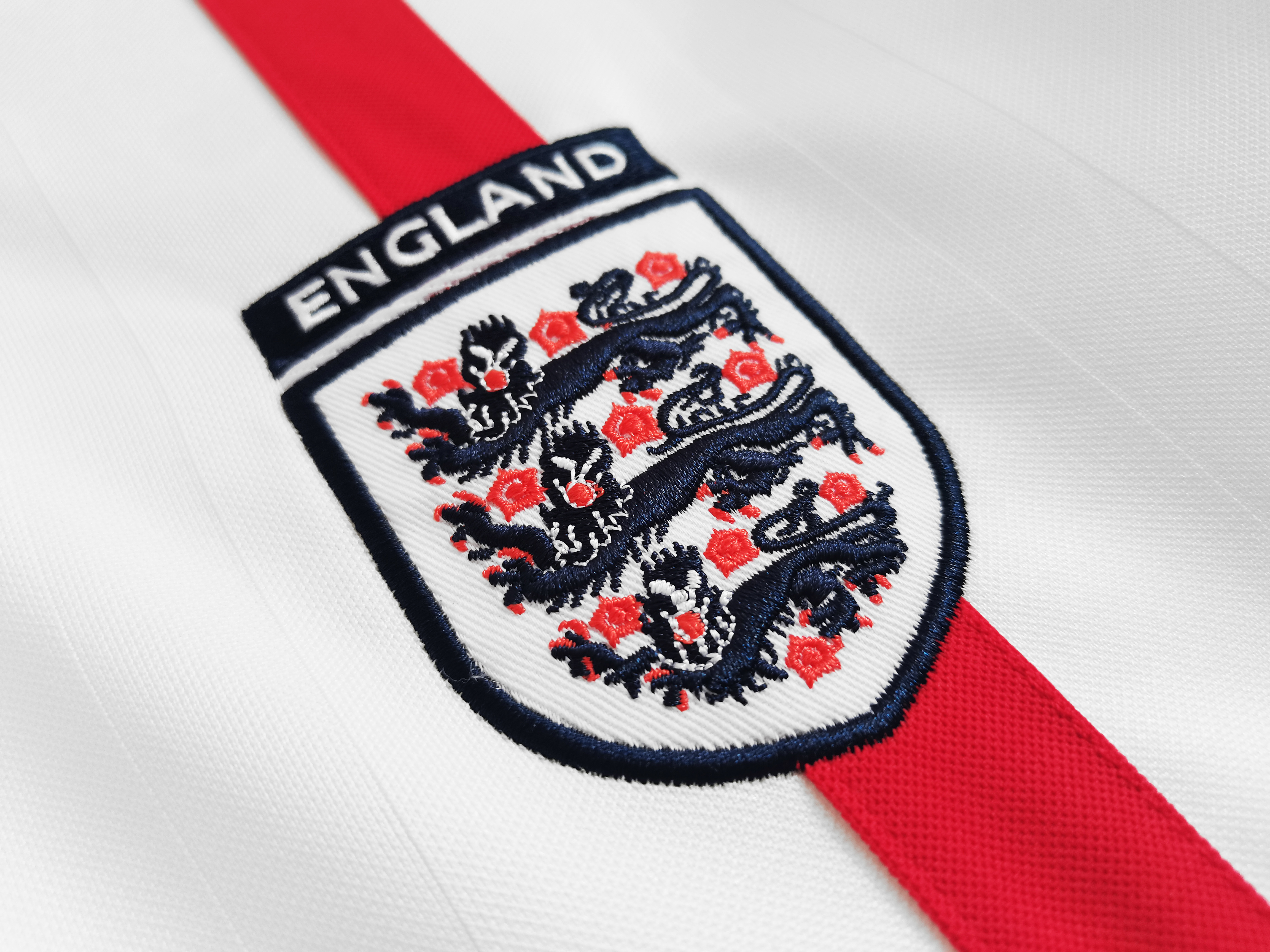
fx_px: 954
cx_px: 635
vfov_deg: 53.1
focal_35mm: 26
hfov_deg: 67.3
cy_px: 476
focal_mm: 5.58
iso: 125
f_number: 1.8
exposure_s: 1/100
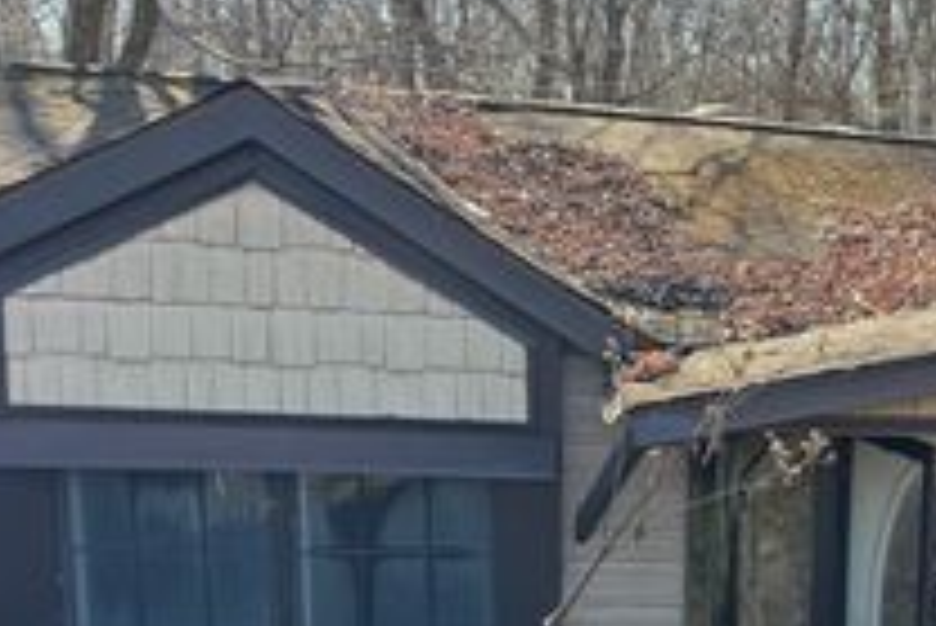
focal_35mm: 60
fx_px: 1561
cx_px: 936
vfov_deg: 22.0
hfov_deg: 30.9
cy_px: 583
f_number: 1.78
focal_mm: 6.76
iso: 80
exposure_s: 1/615
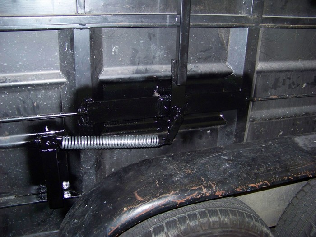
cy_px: 118
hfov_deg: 51.4
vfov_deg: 39.7
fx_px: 329
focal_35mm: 36
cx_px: 158
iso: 200
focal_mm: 5.85
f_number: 2.8
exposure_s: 1/30
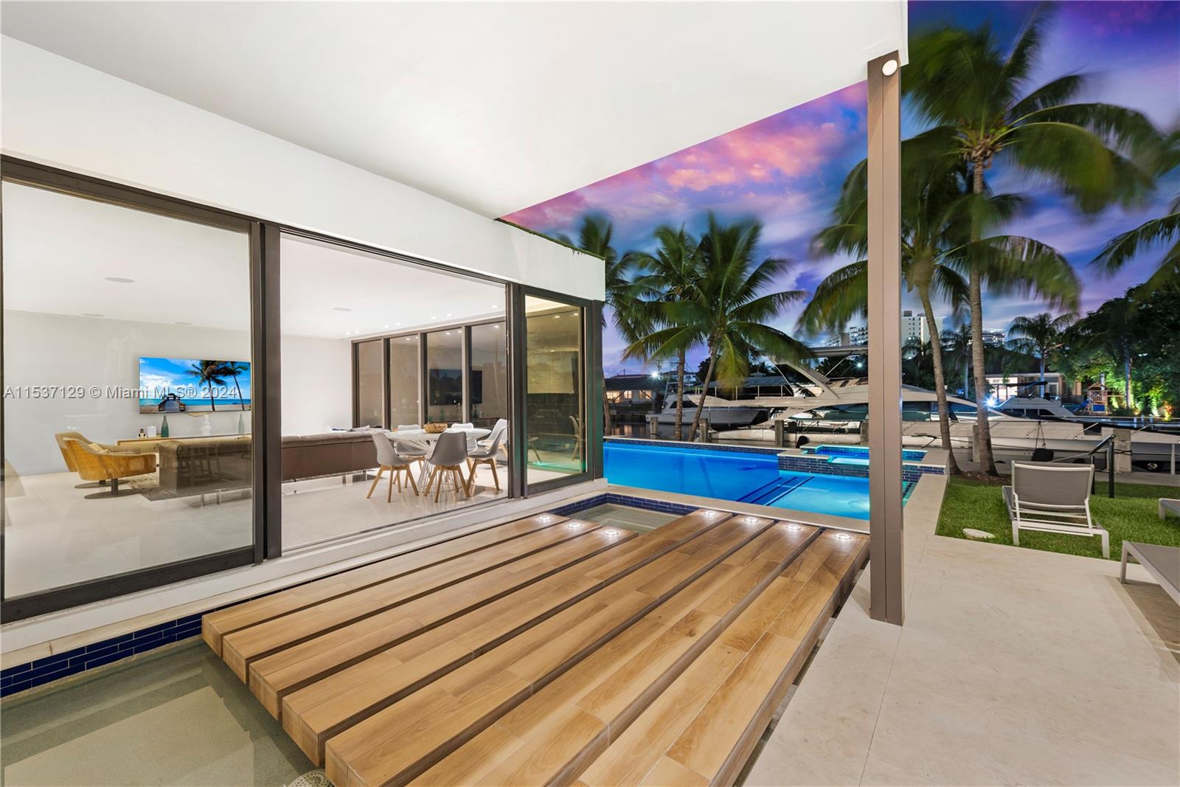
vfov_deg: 81.2
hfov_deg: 104.2
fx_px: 459
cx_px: 590
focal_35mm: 14
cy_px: 394
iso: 100
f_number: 7.1
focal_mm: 14
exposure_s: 30
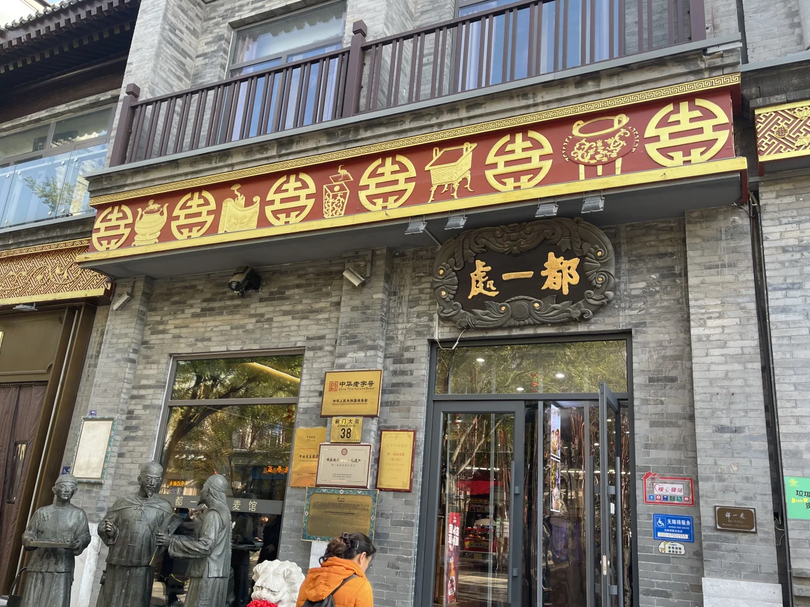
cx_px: 424
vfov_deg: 51.3
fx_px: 632
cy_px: 324
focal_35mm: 27
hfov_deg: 65.3
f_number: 1.6
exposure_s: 1/165
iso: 32
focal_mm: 5.1
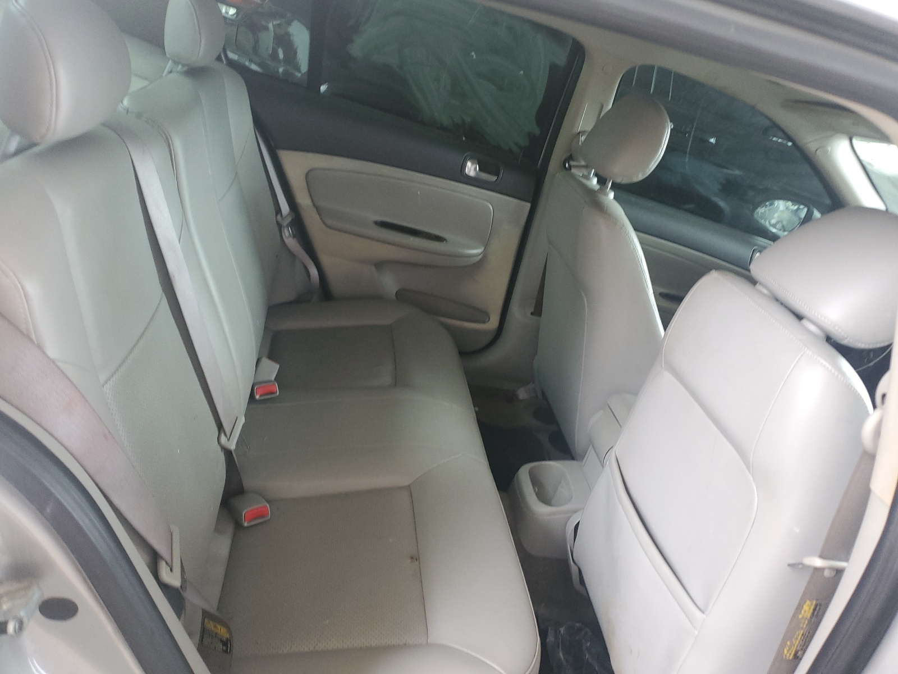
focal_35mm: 26
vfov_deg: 53.1
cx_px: 449
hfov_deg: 67.3
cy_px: 337
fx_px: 674
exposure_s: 1/60.2
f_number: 1.5
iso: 132
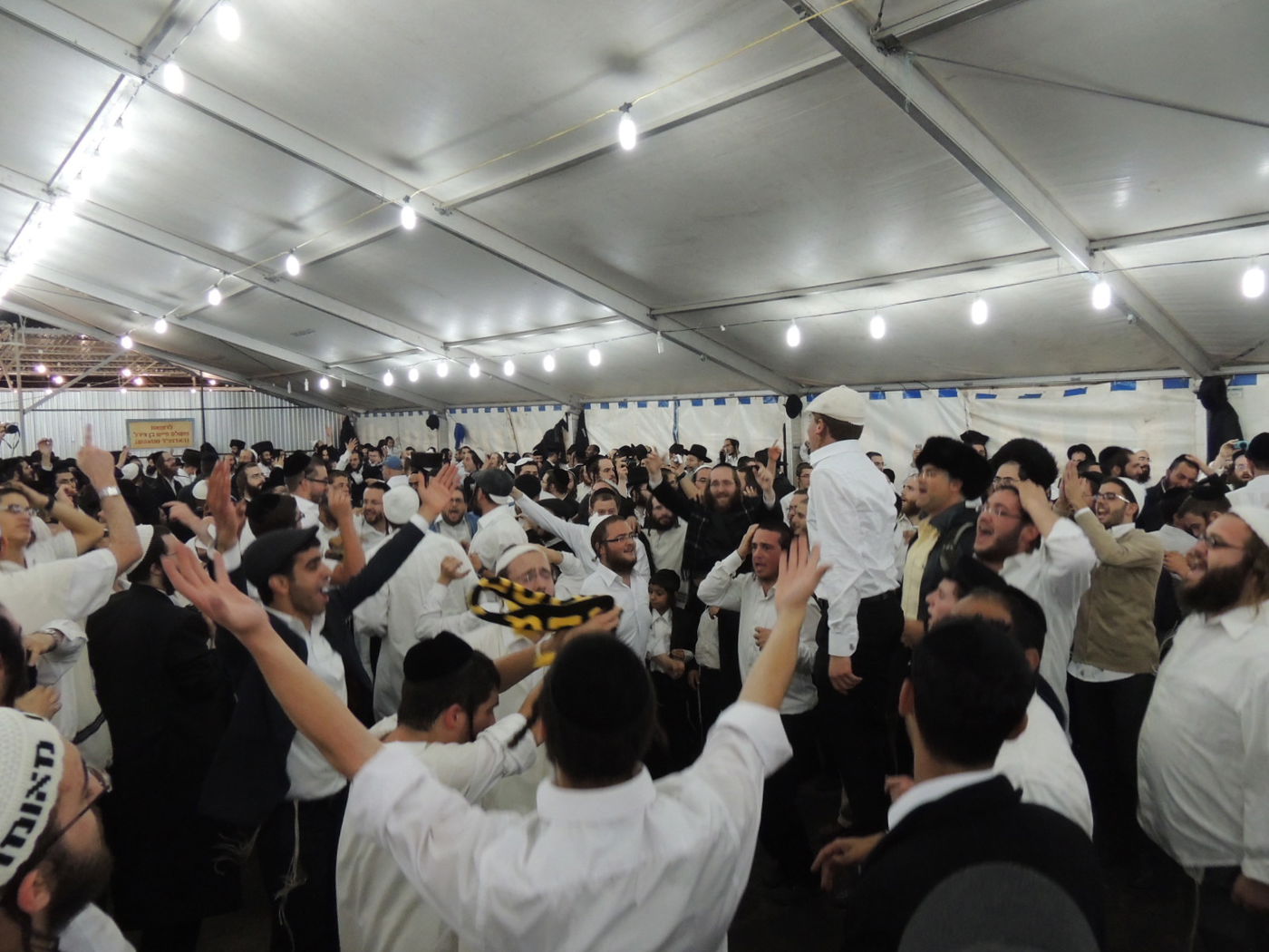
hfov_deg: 71.6
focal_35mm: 24
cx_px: 634
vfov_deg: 56.8
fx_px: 880
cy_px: 476
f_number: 3
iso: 560
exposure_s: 1/125
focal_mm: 4.3
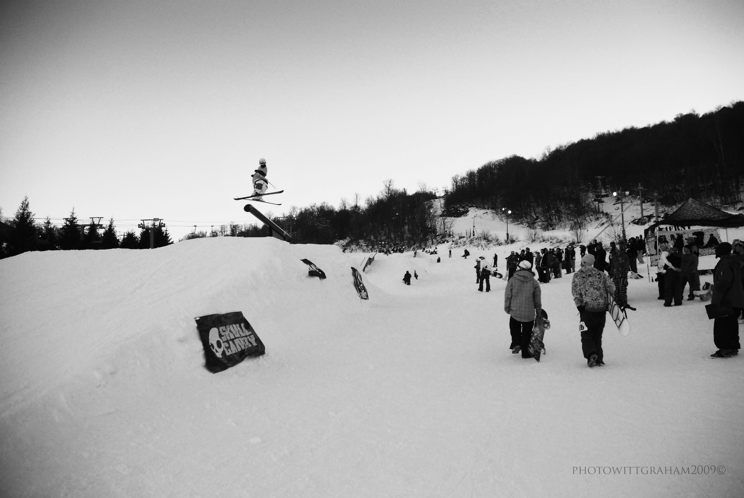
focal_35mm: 27
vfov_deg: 48.0
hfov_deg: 67.3
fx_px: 559
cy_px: 249
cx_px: 372
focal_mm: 18
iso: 500
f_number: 4.5
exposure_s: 1/800
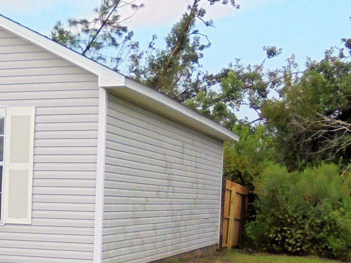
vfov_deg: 16.9
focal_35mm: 85
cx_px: -103
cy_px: 272
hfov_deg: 21.0
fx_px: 862
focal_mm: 4.6
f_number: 3.5
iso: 100
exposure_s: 1/500
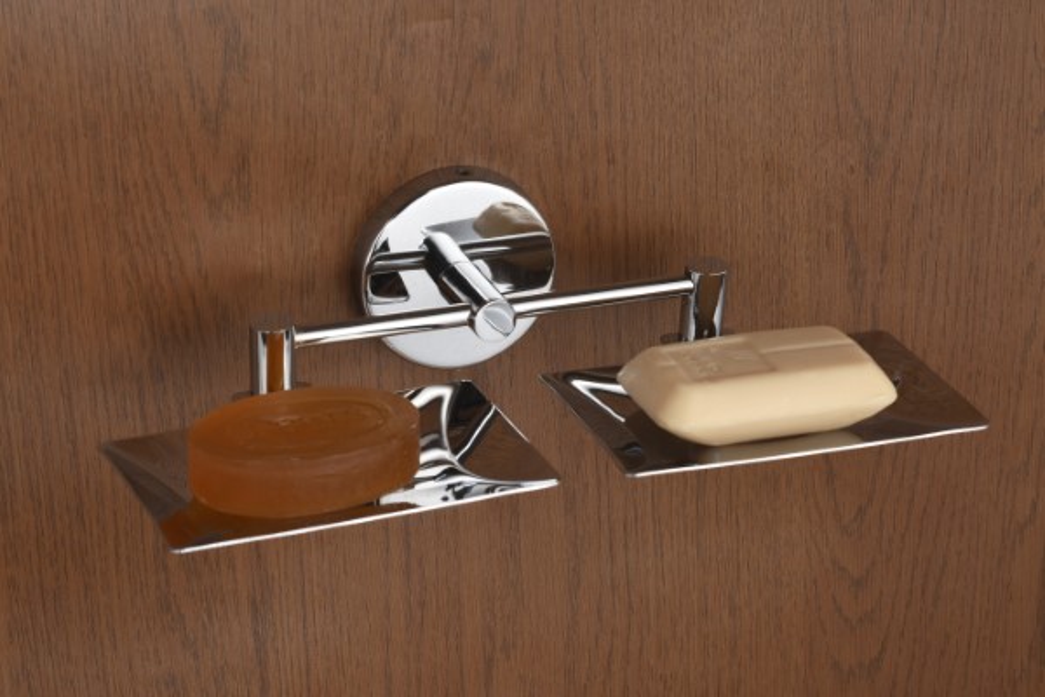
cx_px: 522
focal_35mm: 127
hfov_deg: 16.1
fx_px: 3686
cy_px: 348
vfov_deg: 10.8
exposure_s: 1/30
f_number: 16
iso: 100
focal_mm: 85
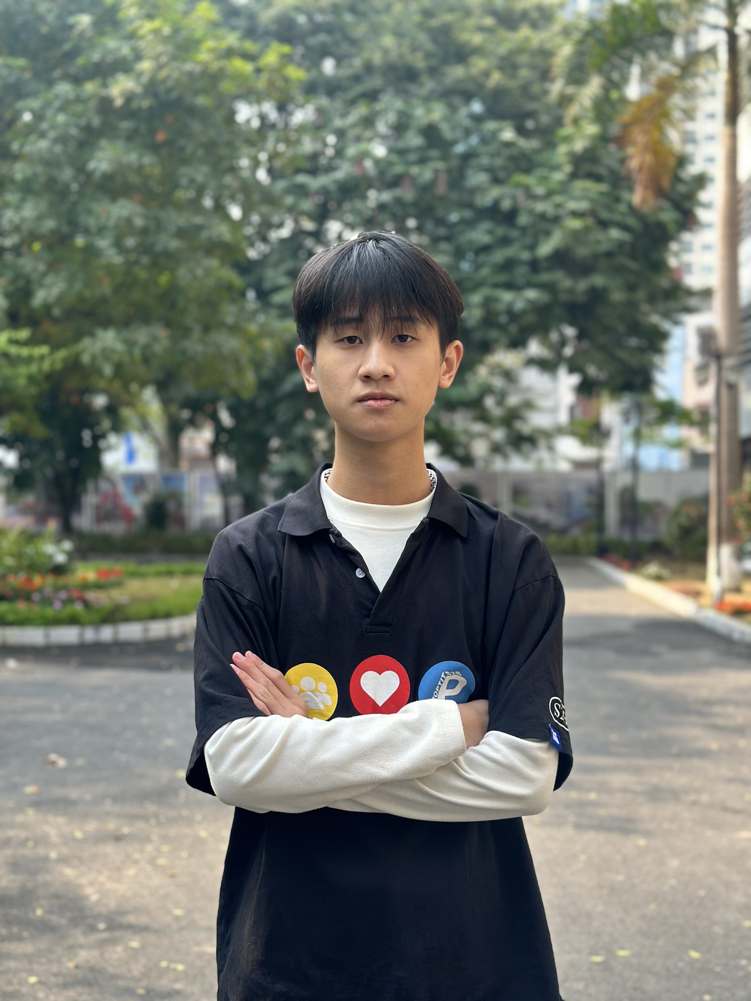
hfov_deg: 30.3
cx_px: 376
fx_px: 1388
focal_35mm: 48
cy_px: 500
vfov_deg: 39.7
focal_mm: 6.86
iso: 80
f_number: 1.78
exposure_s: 1/663
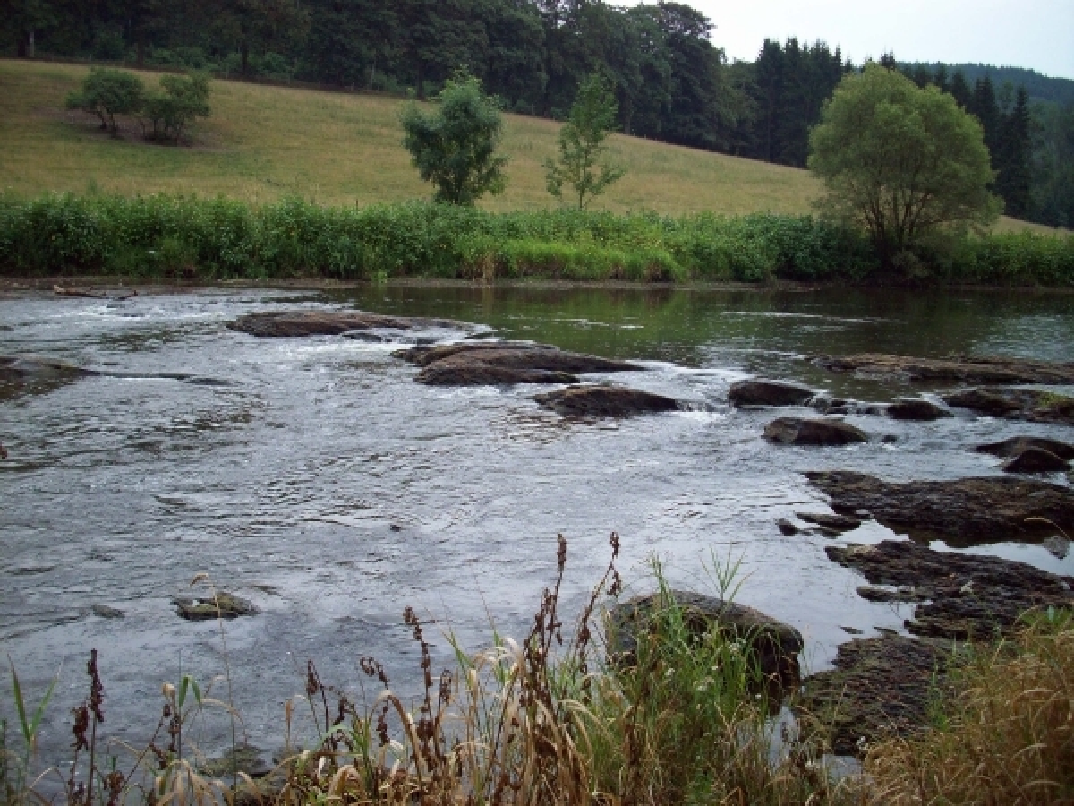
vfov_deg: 38.7
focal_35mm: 37
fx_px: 1148
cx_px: 537
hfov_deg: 50.1
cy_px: 403
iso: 80
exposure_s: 1/298
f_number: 2.8
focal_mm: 6.2
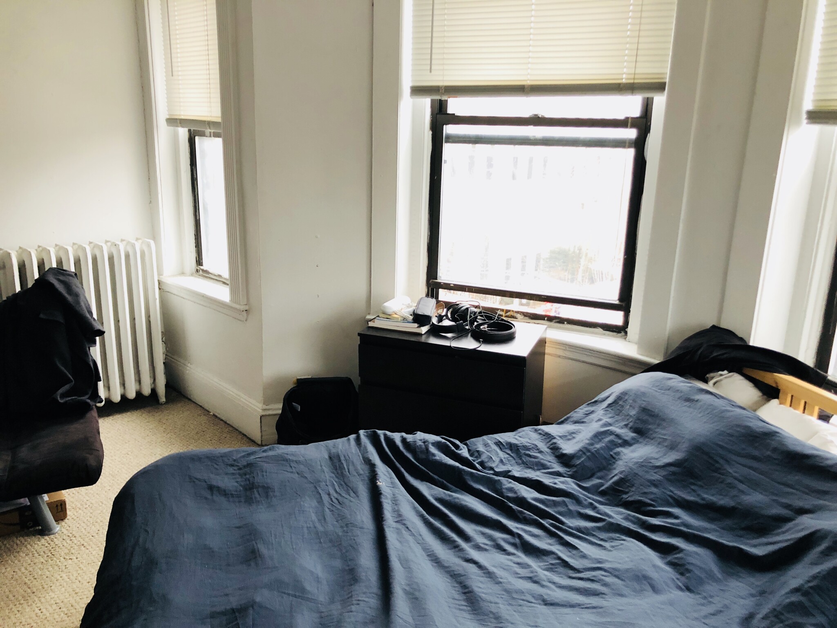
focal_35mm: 28
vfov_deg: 49.7
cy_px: 314
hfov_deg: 63.4
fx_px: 677
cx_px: 418
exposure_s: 1/15
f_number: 1.8
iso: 64
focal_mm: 3.99
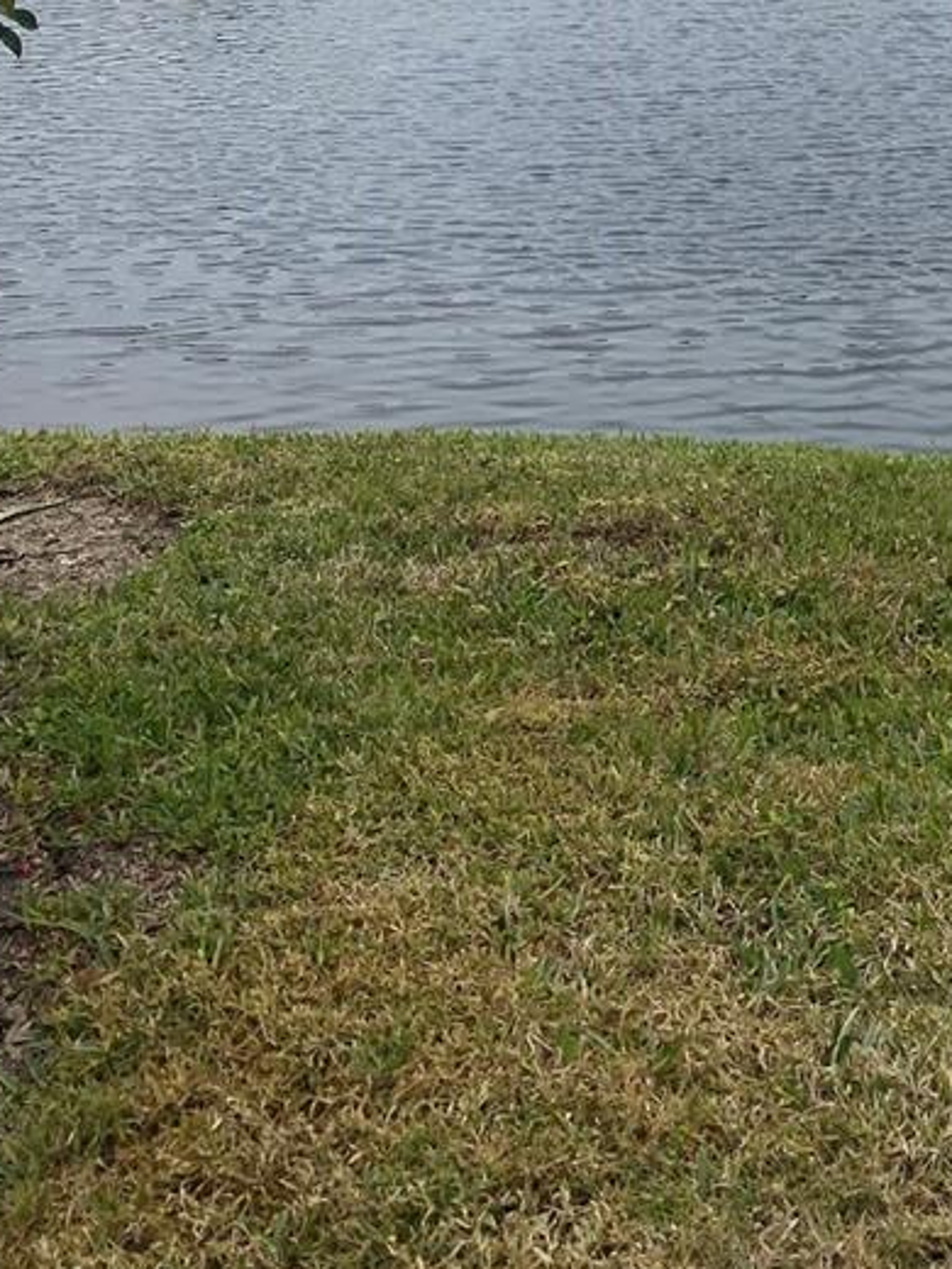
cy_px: -105
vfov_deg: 29.3
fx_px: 2200
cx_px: 1062
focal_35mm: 60
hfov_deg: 22.9
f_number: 1.8
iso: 32
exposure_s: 1/1447
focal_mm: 4.25
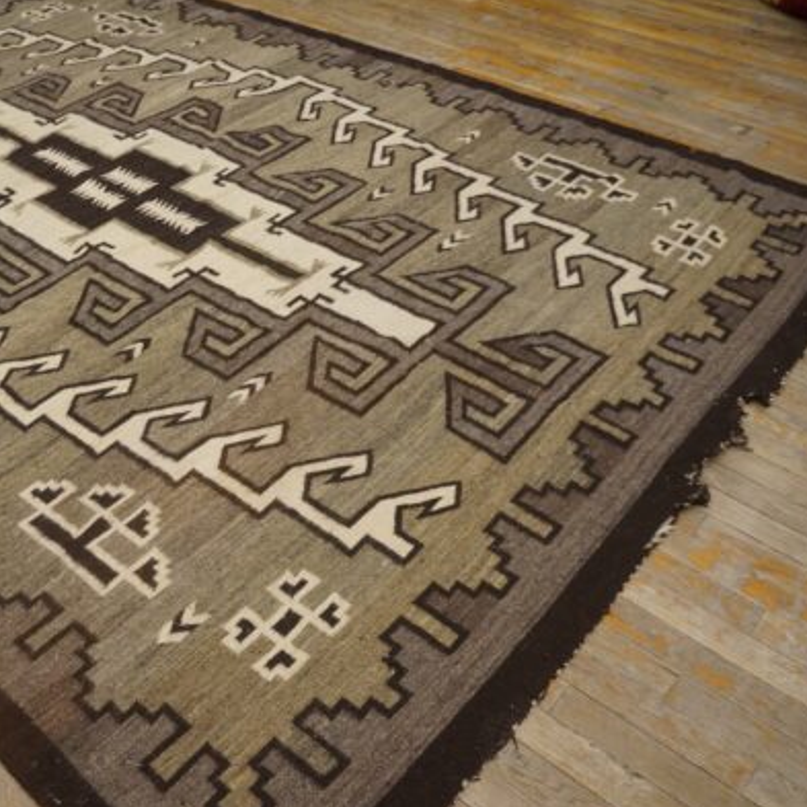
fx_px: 923
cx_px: 220
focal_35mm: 35
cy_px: 406
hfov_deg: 45.9
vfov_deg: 47.2
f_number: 4
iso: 800
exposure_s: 1/60
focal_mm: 18
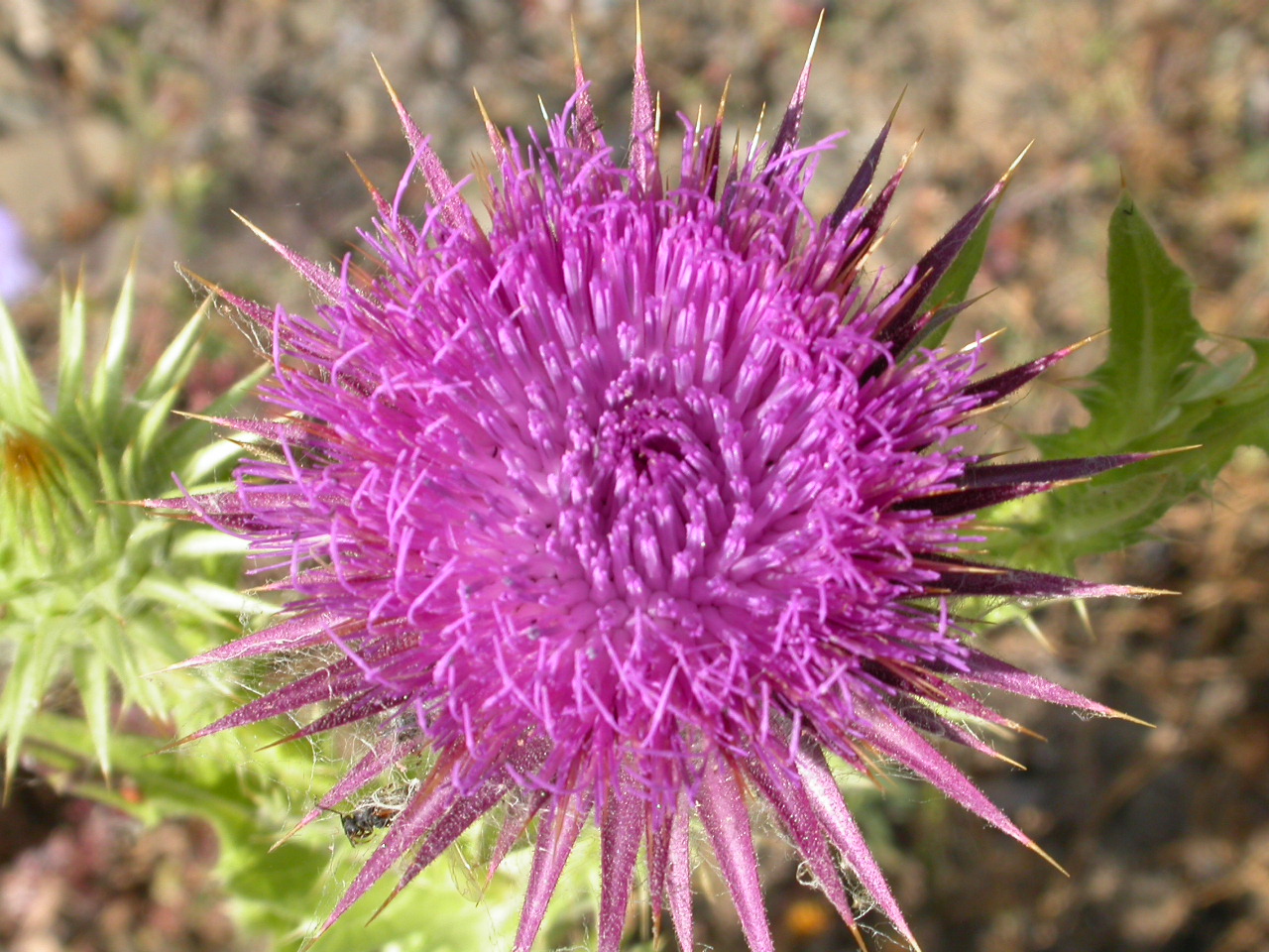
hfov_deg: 16.6
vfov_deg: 12.5
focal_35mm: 119
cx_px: 634
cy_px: 476
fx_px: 4362
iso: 100
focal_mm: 24.6
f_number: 7.8
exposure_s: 1/192
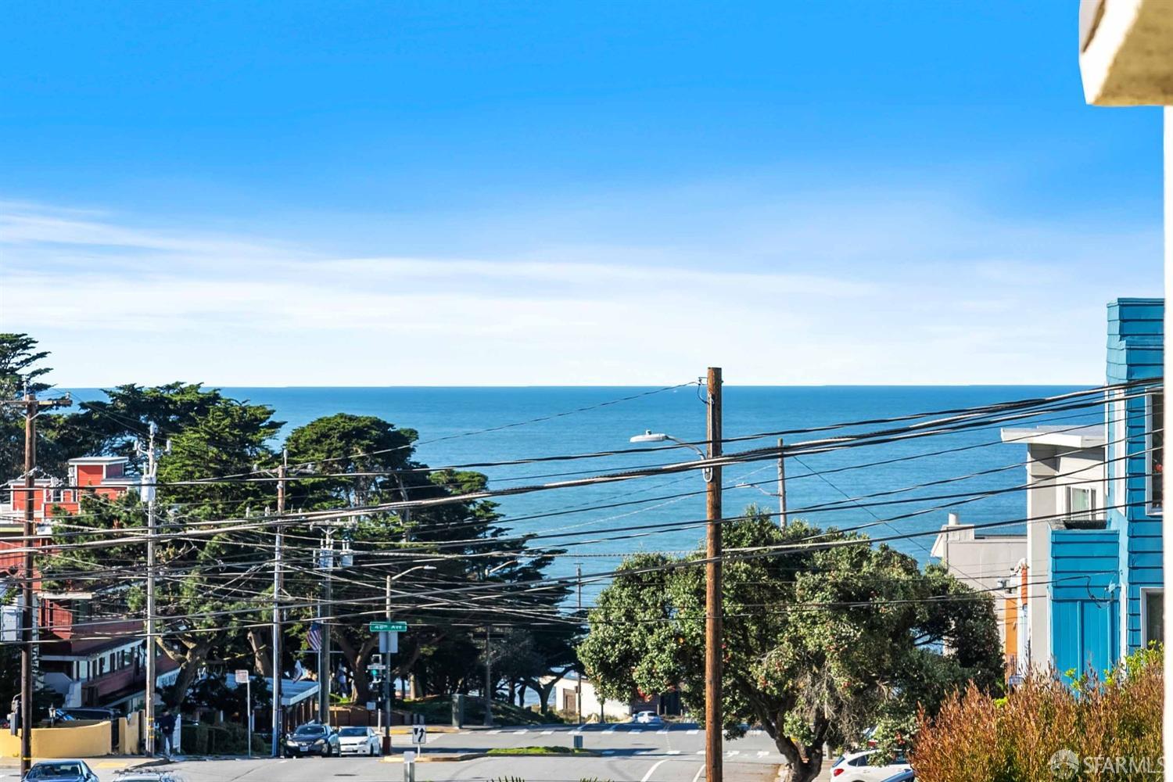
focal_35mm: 127
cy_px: 391
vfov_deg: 10.8
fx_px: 4138
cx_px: 586
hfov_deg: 16.1
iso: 100
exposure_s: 1/160
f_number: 8
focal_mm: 85
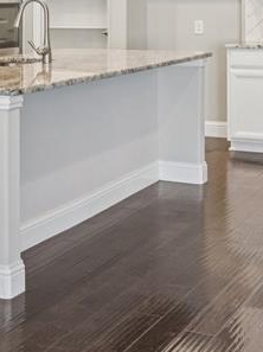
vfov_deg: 22.6
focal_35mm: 83
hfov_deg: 17.5
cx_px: 36
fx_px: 843
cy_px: -3
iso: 400
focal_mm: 25
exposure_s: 1/8
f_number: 8
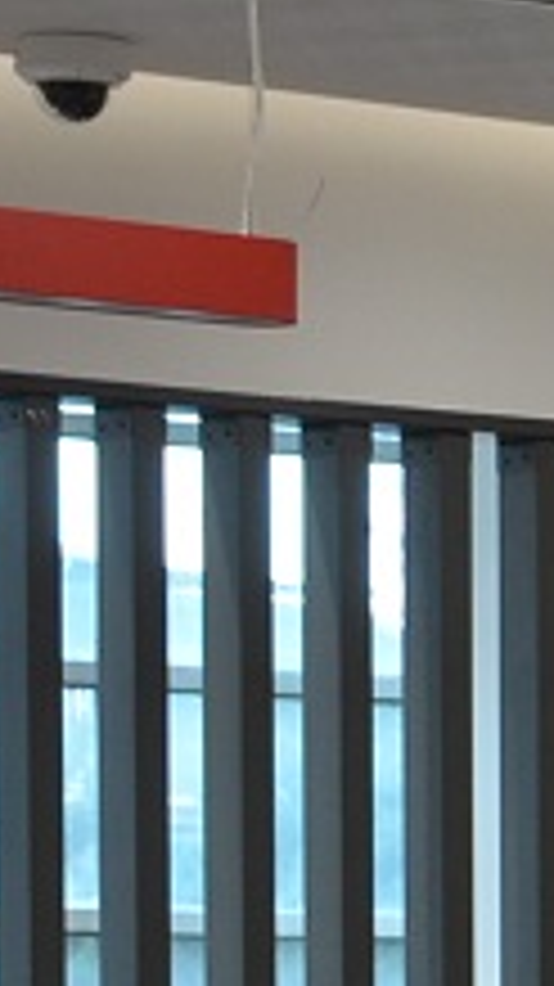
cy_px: 1434
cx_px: 1685
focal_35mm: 236
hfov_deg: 4.9
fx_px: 6170
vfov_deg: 8.9
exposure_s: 1/100
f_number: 5
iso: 400
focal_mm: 22
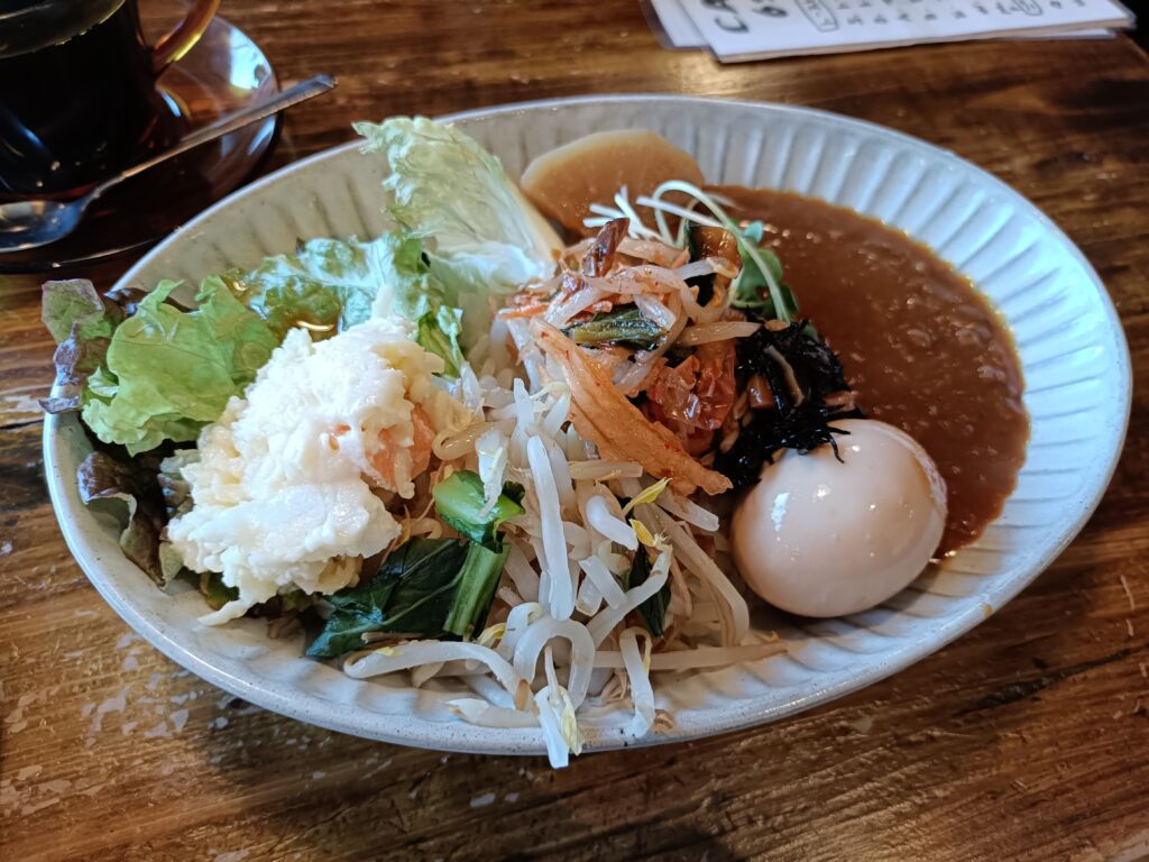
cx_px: 574
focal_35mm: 25
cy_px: 431
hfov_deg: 69.4
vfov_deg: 54.9
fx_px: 830
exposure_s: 1/50
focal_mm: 4.7
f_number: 1.7
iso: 640
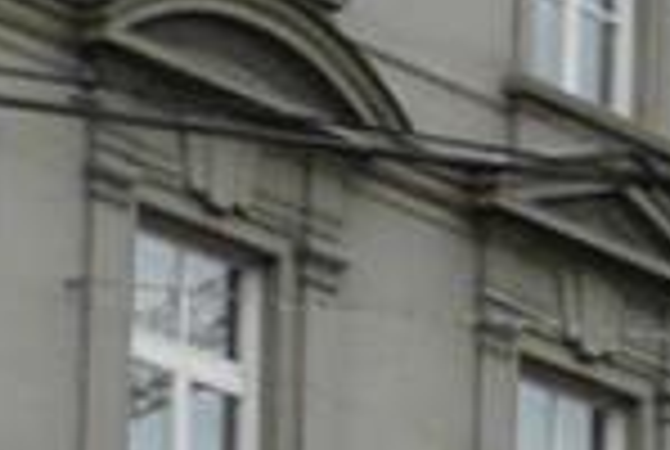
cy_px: 1674
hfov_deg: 8.9
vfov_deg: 6.1
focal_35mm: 195
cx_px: 1907
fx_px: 3636
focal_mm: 4.6
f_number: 4
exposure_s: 1/200
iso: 100
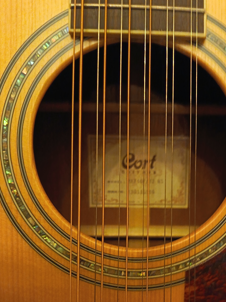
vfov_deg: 50.3
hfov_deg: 39.0
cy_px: 205
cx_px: 157
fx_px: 313
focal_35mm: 36
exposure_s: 1/33.3
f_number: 1.75
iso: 3496
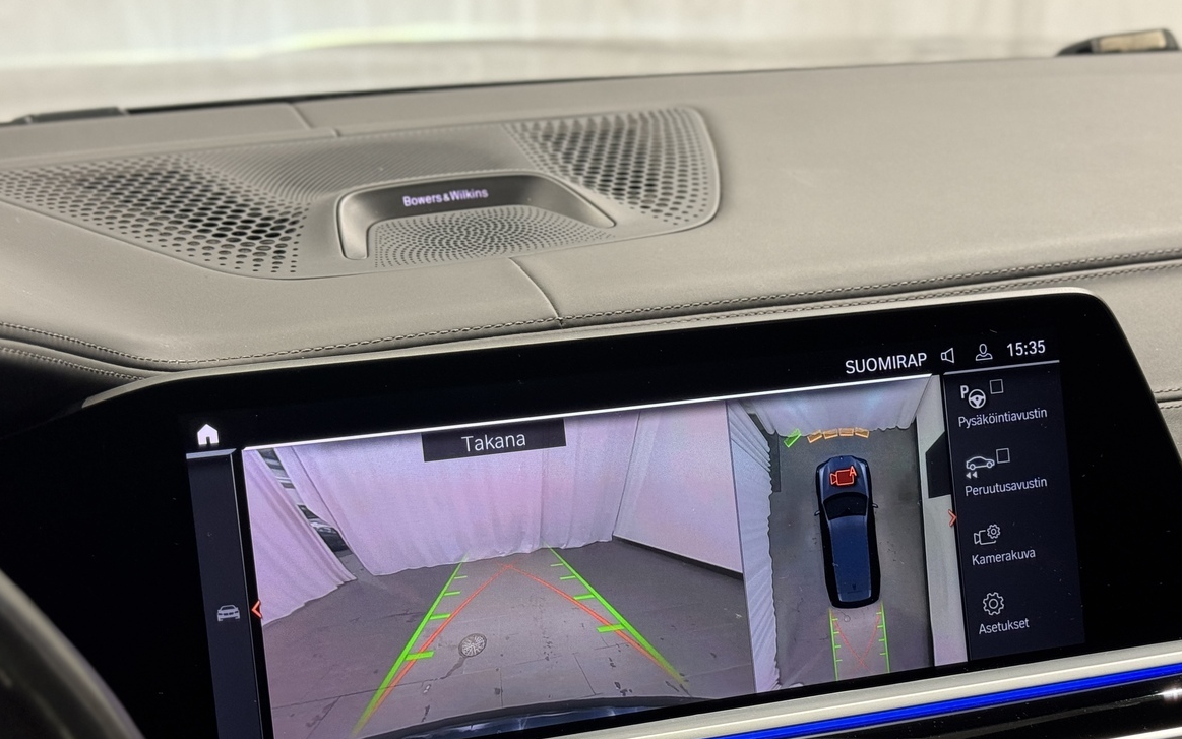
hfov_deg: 32.4
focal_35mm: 63
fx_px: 2030
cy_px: 476
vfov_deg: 20.6
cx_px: 697
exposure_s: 1/60
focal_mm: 6.76
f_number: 1.78
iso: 200
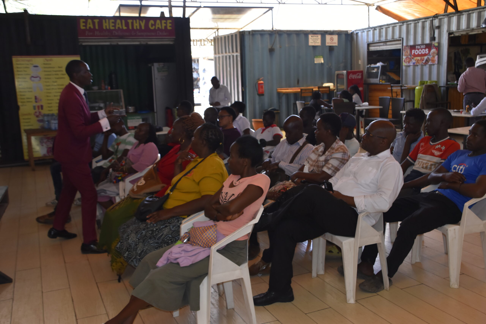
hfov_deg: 51.3
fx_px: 506
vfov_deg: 35.5
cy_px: 162
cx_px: 243
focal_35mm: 38
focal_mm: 25
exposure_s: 1/100
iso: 800
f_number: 5
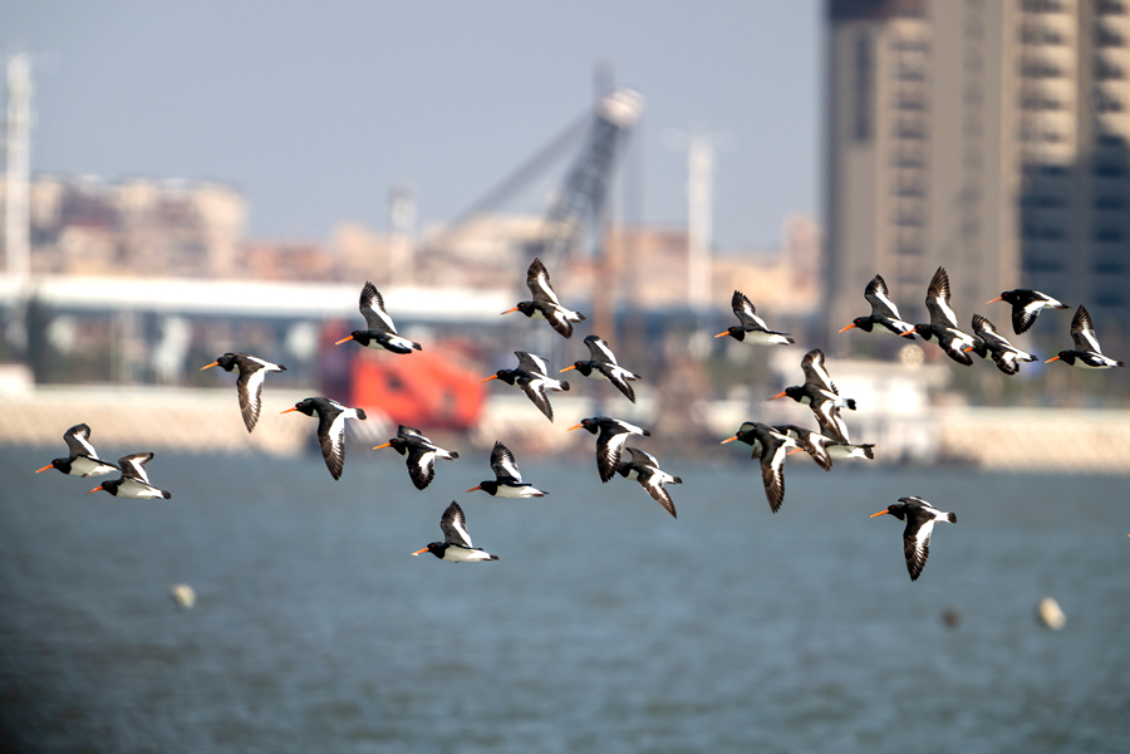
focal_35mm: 800
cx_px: 565
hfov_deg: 2.6
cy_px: 377
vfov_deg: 1.7
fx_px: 25109
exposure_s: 1/2000
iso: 250
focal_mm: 800
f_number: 6.3
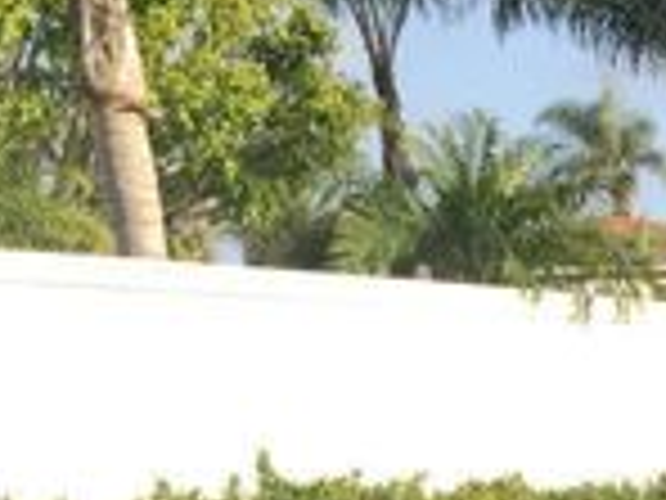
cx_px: 1318
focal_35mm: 125
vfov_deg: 10.7
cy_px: 1045
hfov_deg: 13.6
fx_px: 2405
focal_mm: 4.15
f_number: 2.2
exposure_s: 1/807
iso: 32
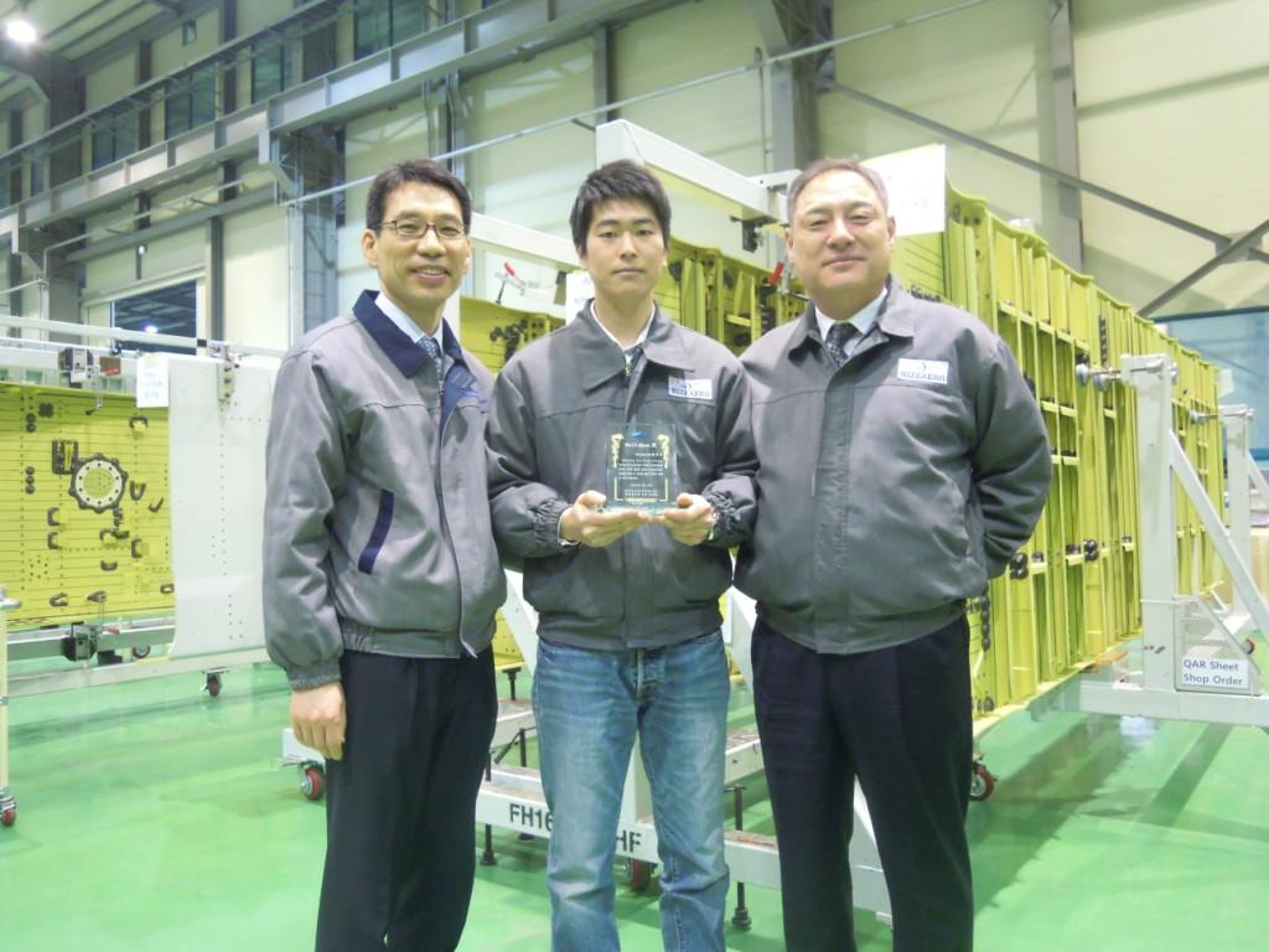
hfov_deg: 63.4
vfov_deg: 49.7
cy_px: 476
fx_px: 1026
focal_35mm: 28
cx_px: 634
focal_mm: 5
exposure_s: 1/13
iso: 400
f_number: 2.7
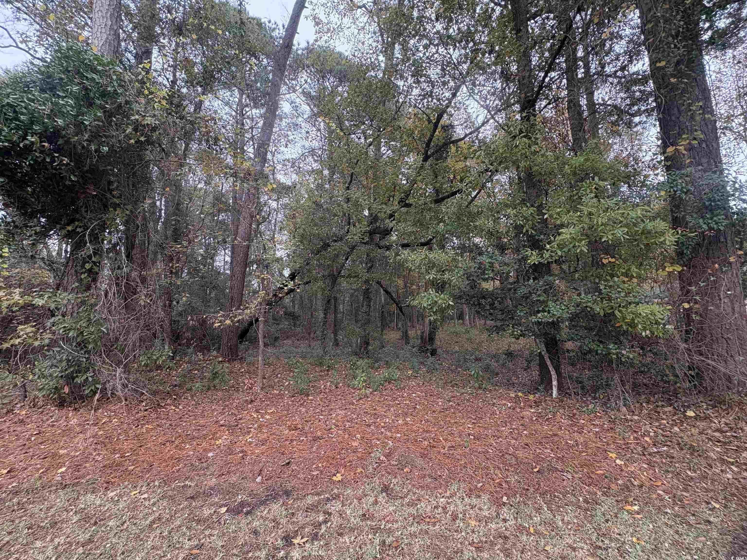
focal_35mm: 14
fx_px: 302
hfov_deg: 102.1
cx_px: 374
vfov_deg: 85.7
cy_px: 280
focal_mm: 2.22
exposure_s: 1/65
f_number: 2.2
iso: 250
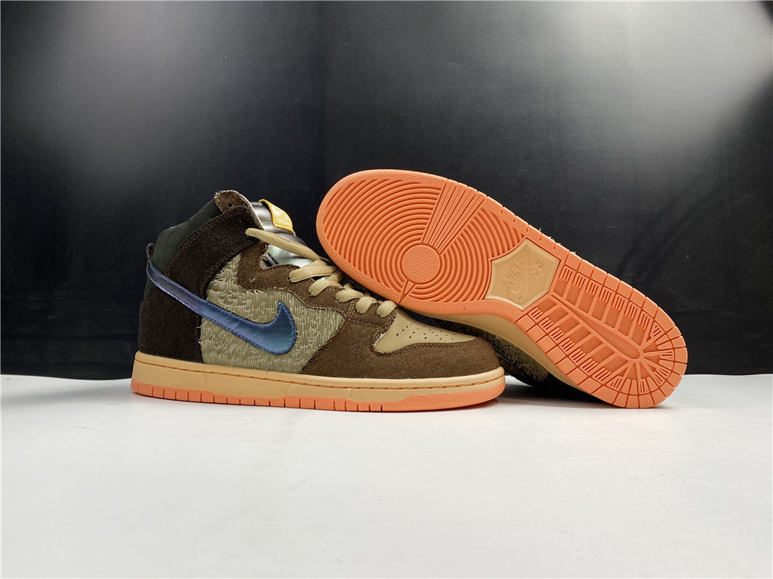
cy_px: 290
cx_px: 386
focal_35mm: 26
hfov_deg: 67.3
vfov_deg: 53.1
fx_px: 581
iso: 40
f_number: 1.8
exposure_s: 1/100
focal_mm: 4.25
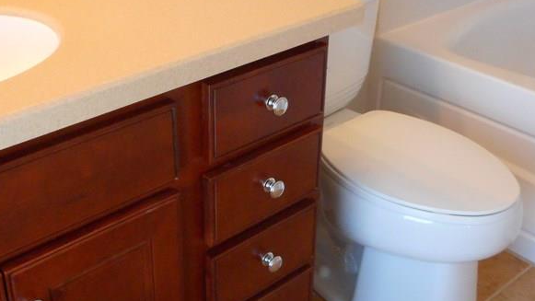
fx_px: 681
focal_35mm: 48
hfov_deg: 42.8
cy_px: 106
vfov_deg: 24.8
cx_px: 228
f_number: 3.7
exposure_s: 1/30
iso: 400
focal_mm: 4.5
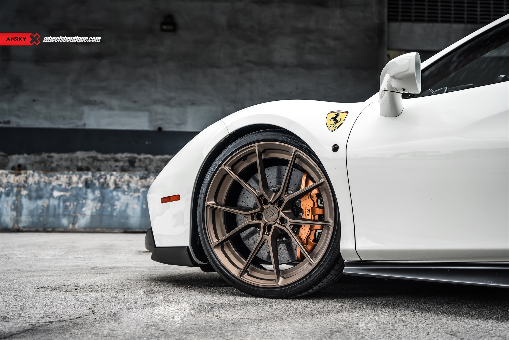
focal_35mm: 51
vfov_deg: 26.5
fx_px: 721
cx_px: 254
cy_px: 170
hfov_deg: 38.9
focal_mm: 51
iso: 100
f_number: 5
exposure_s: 1/160
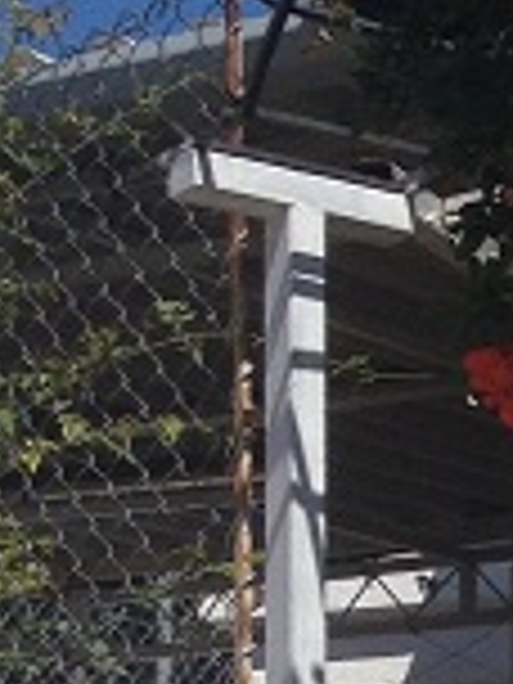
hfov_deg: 6.1
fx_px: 4564
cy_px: 1260
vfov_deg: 8.2
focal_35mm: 231
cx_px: 1390
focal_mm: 4.28
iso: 50
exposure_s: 1/2208
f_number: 2.4
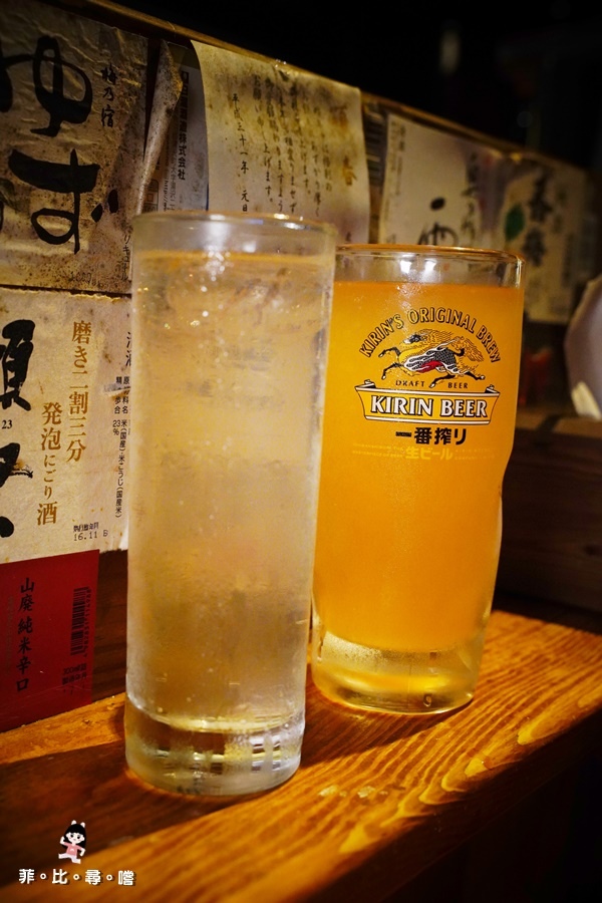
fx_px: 1003
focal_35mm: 40
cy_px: 452
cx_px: 301
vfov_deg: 48.5
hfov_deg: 33.4
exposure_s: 1/250
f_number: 6.3
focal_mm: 40
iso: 5000
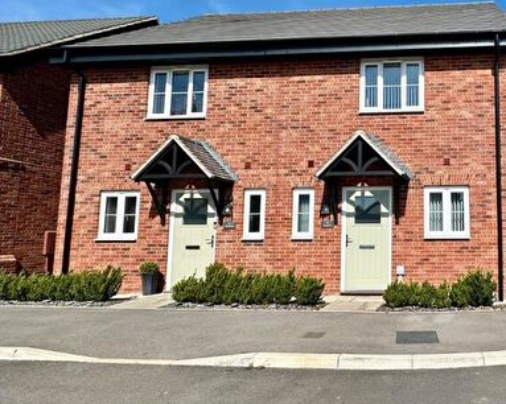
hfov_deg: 60.4
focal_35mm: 25
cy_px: 196
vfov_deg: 56.7
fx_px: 374
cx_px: 431
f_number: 2.2
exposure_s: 1/2353
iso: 40
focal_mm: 2.22
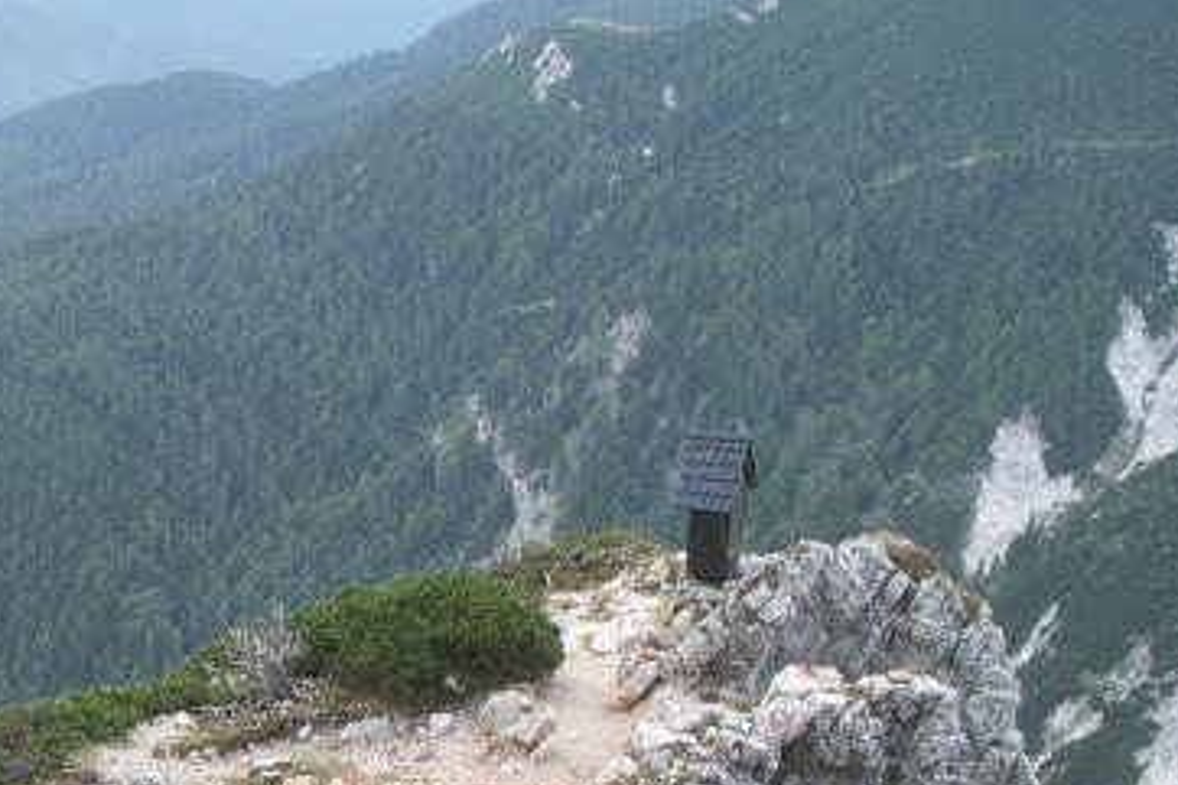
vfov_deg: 19.8
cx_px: 394
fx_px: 2224
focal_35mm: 68
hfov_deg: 29.5
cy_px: 596
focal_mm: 7.7
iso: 50
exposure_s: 1/60
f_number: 3.5
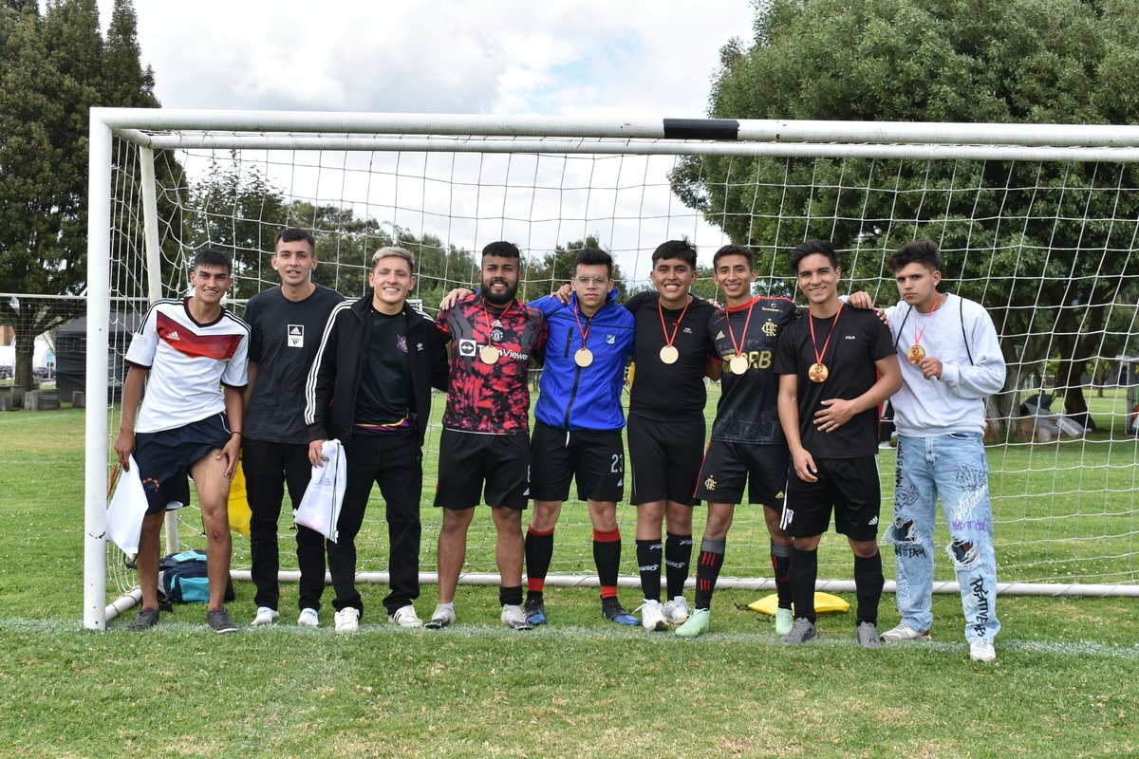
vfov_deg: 28.1
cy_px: 380
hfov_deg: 41.1
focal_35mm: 48
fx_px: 1519
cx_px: 570
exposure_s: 1/500
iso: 360
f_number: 8
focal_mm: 32
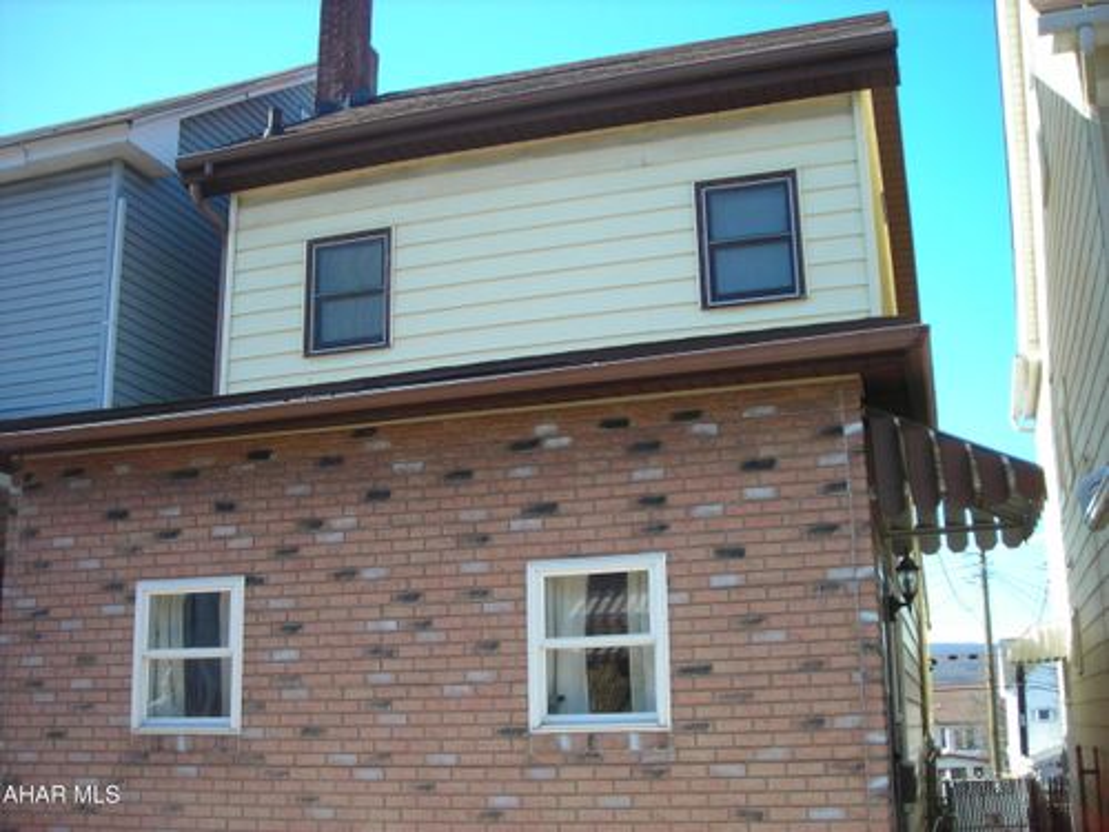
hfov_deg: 49.0
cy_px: 416
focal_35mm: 38
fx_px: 1217
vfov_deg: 37.7
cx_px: 554
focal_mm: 6.3
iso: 50
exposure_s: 1/194
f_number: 3.2
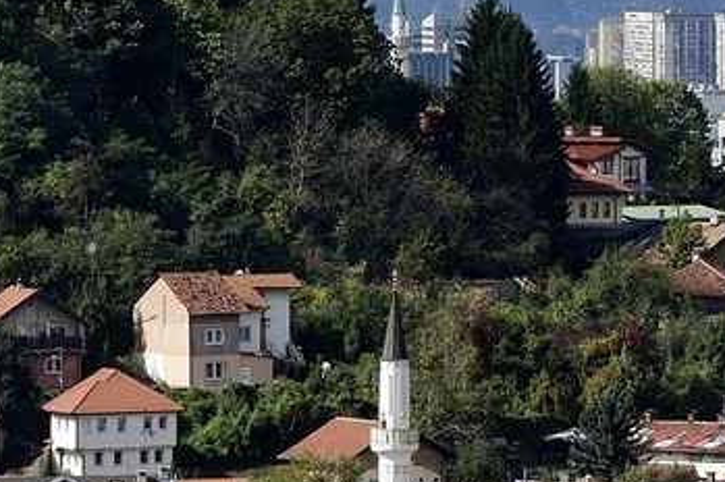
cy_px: -12
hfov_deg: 4.8
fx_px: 8490
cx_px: 1649
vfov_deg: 3.2
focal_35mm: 422
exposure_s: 1/250
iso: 200
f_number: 13
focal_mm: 92
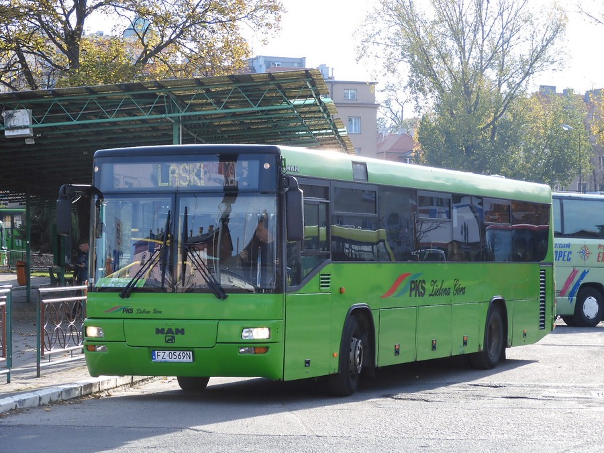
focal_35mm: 95
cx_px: 302
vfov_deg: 15.6
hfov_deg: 20.7
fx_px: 1658
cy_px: 226
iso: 125
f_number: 5
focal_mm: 16.9
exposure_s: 1/250
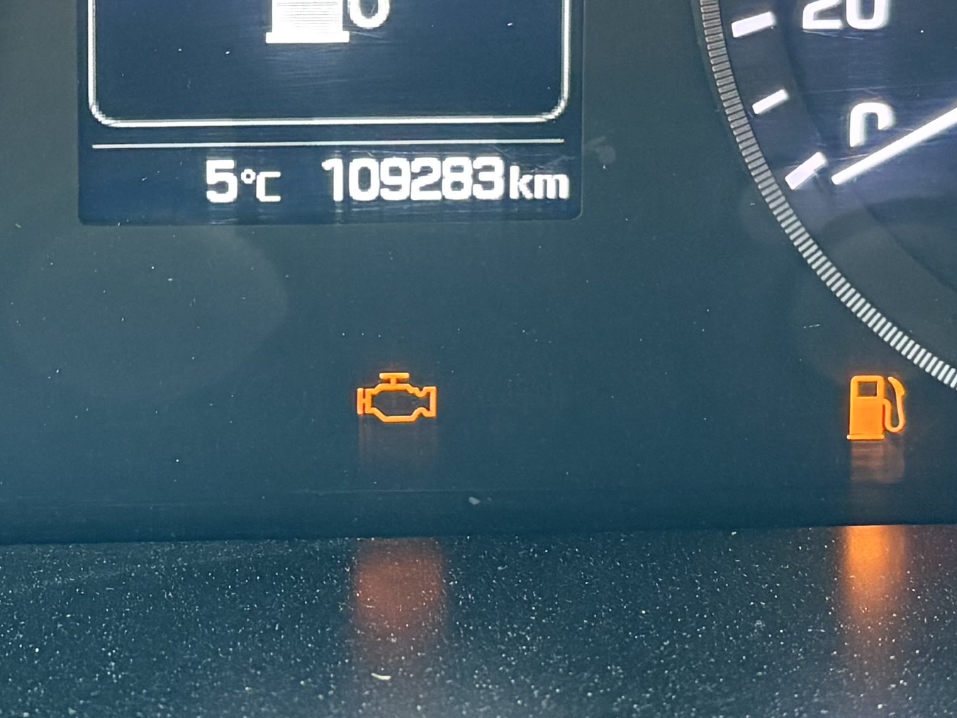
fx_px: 3042
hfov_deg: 17.8
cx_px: 246
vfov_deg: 13.1
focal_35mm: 110
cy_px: -159
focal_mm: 5.96
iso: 500
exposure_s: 1/50
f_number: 1.6
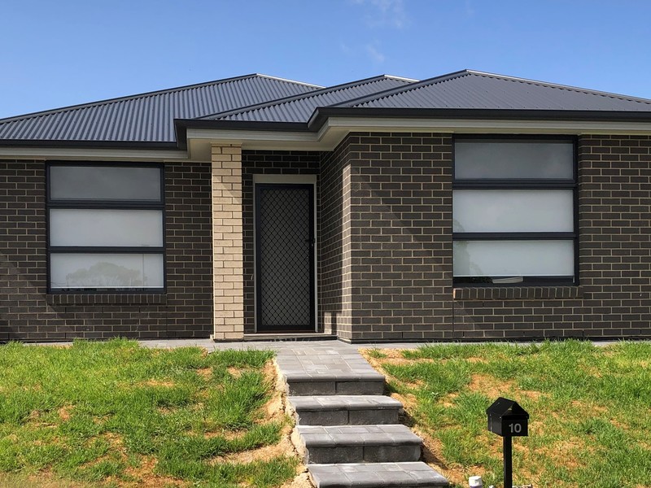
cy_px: 244
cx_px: 326
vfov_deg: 49.7
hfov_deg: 63.4
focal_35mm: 28
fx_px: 527
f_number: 1.8
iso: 20
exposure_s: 1/1919
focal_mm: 3.99
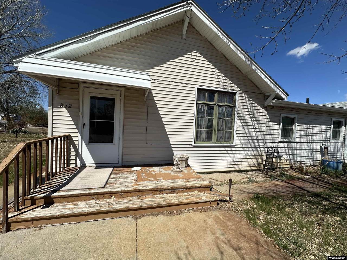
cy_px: 130
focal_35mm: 14
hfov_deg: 102.1
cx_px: 174
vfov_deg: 85.7
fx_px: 140
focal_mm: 2.22
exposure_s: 1/3610
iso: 50
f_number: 2.2
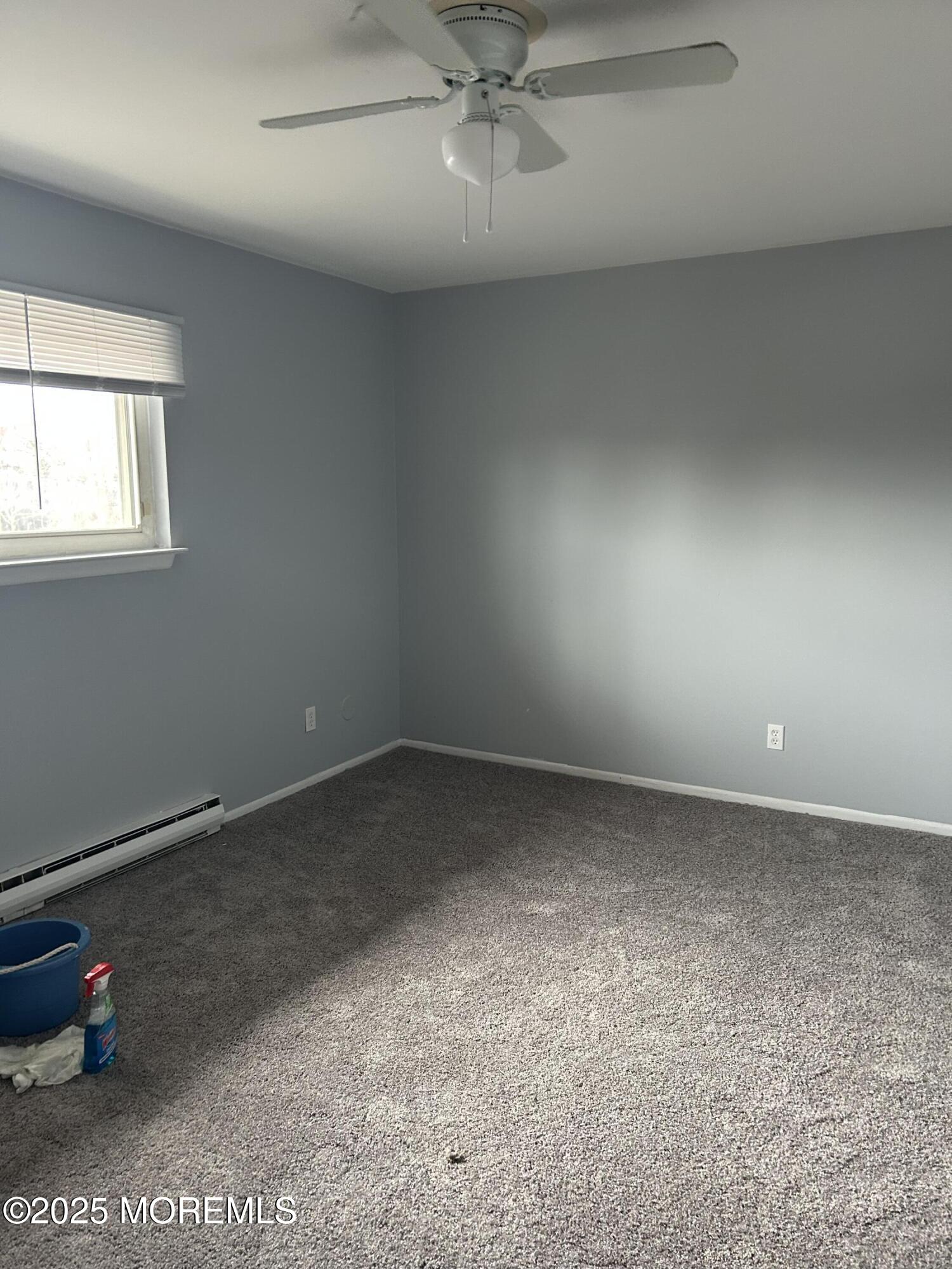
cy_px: 634
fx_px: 953
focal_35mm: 26
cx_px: 476
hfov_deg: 53.1
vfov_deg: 67.3
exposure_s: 1/60
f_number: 1.5
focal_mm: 5.7
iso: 160
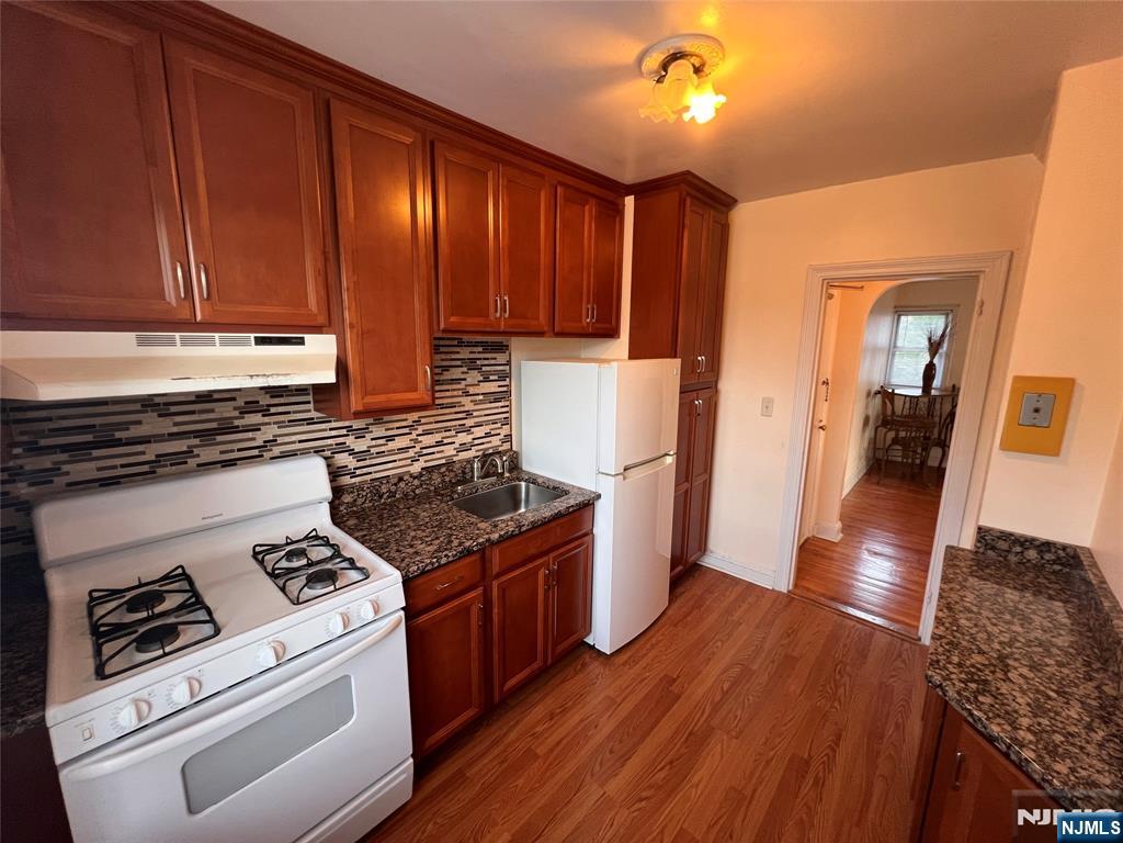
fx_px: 422
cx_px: 562
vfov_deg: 89.9
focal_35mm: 13
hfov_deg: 106.2
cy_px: 422
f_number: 1.8
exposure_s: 1/60
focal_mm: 1.57
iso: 160
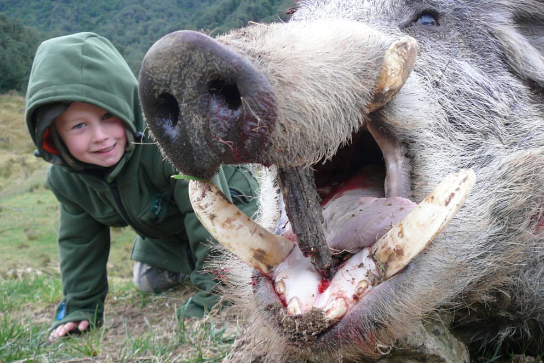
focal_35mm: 44
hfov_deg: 44.4
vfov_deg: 30.4
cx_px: 299
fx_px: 665
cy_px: 136
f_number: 2.8
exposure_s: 1/30
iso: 100
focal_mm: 5.2
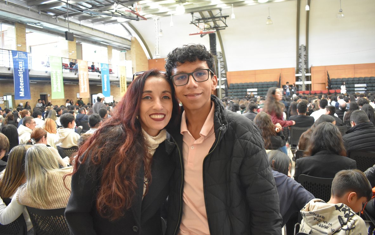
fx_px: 286
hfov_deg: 66.5
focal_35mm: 28
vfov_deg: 44.5
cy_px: 114
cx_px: 185
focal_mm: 18
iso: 2500
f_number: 4
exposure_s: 1/60
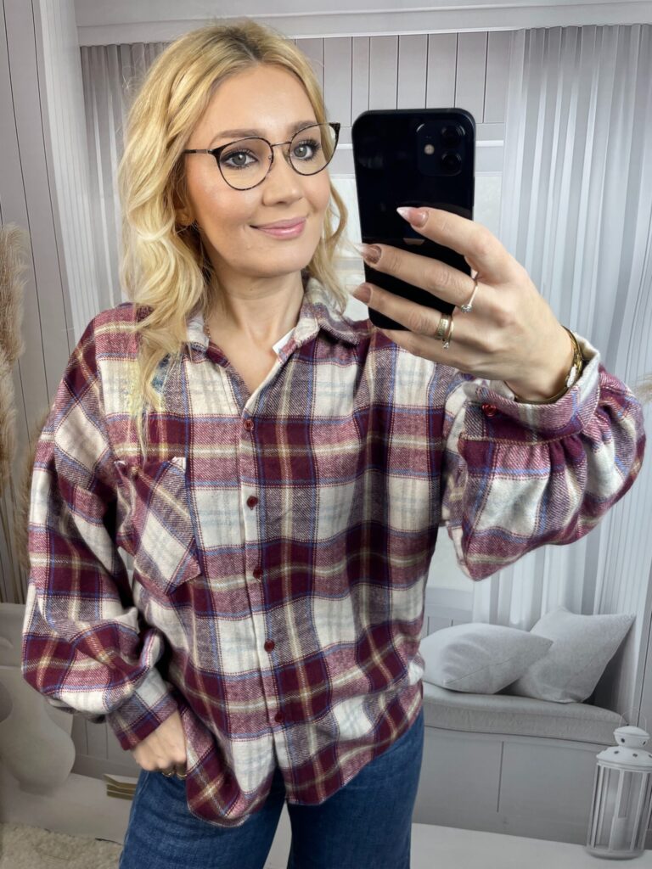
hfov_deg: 53.1
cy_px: 434
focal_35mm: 26
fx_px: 653
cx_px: 326
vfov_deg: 67.3
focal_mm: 4.2
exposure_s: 1/100
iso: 32
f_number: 1.6
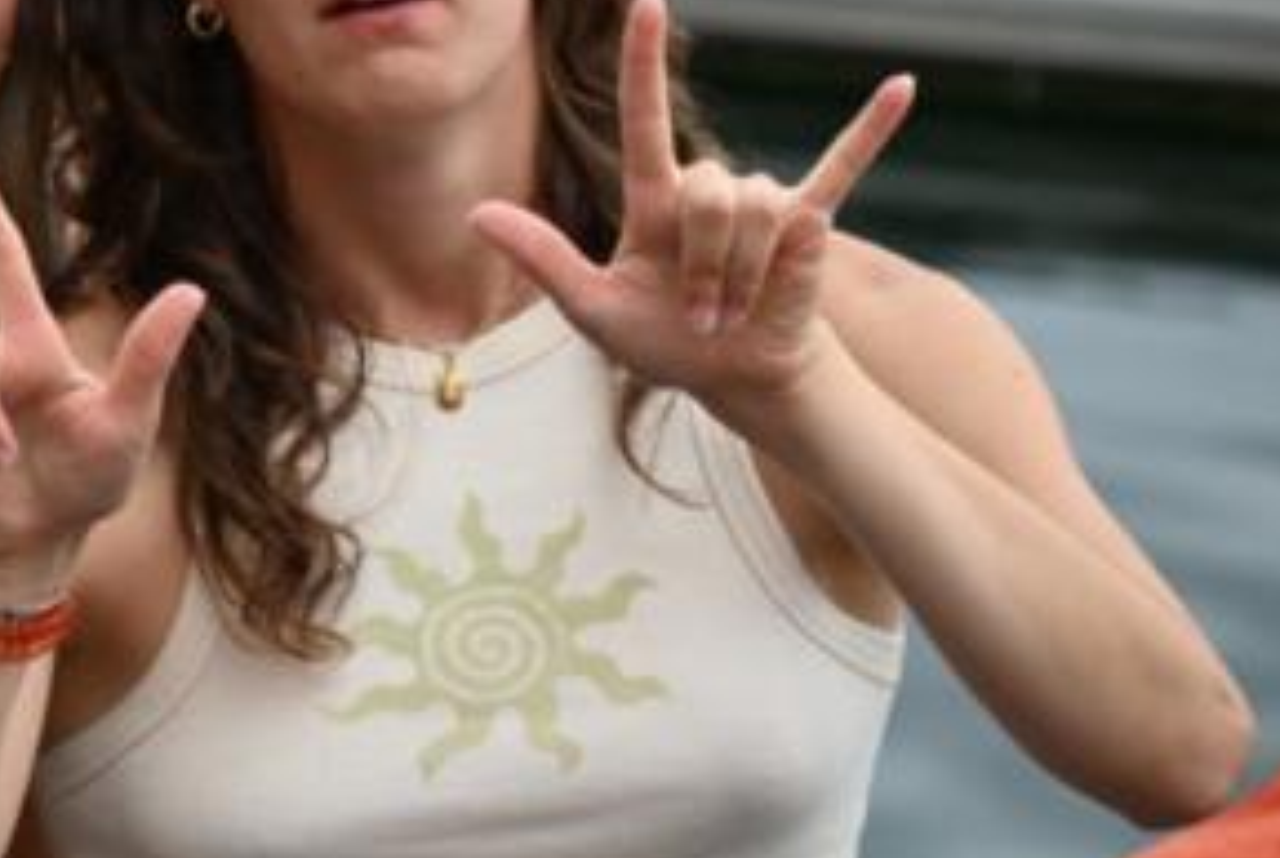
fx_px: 12357
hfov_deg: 5.9
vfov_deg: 4.0
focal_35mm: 347
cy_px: 138
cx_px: 204
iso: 400
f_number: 6.3
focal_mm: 200
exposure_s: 1/250
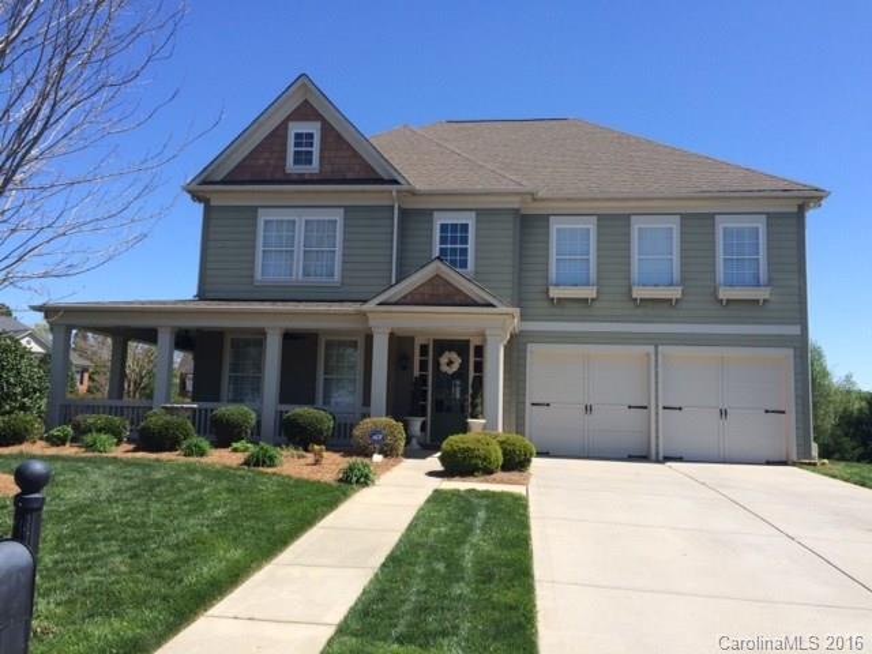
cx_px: 436
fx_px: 731
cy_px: 327
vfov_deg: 48.2
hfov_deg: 61.7
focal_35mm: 29
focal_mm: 4.15
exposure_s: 1/1866
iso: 32
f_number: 2.2
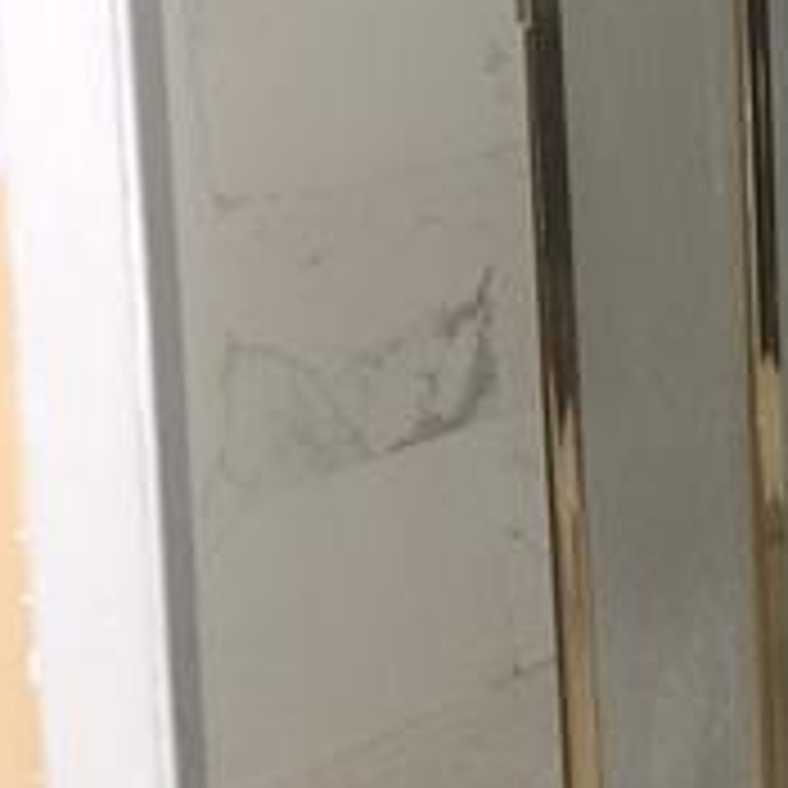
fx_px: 2292
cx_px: 1234
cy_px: -383
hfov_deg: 17.3
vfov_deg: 17.6
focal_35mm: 89
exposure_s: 1/16
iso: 125
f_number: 1.8
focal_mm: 5.4
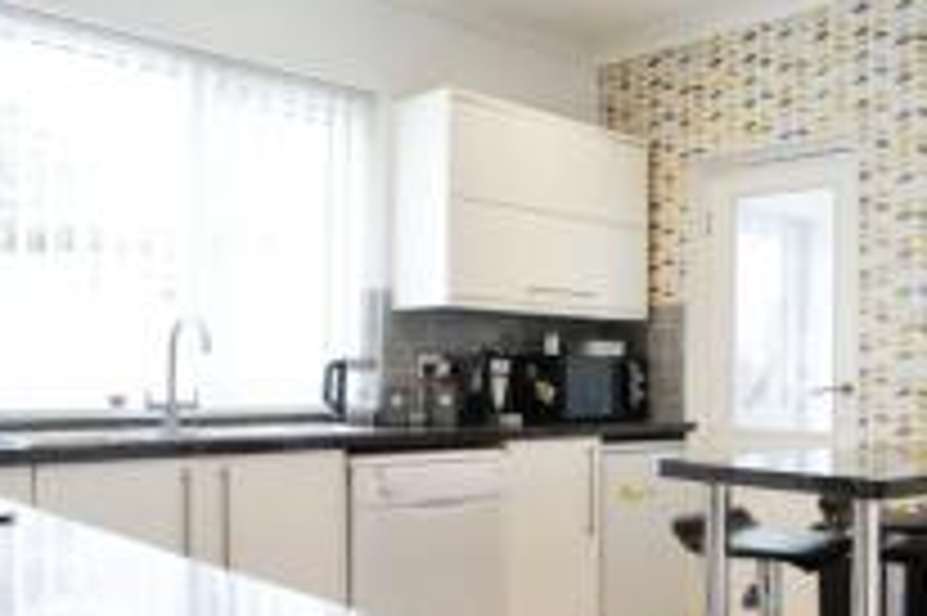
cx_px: 742
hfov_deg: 48.9
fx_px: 952
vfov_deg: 35.8
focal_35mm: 37
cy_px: 371
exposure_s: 1/50
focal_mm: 16
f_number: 9
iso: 2000
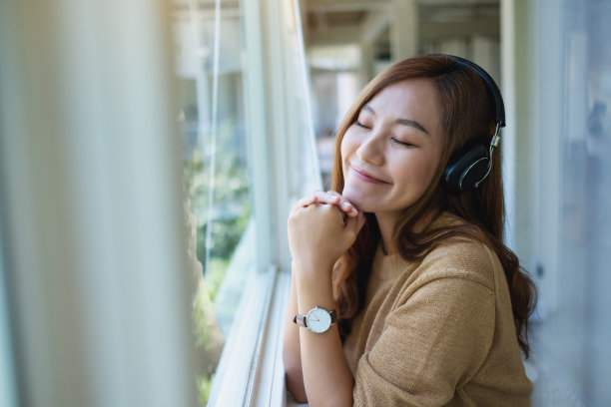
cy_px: 204
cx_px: 306
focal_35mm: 35
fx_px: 594
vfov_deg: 37.9
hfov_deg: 54.4
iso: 200
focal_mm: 23
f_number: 1.4
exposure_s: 1/1250
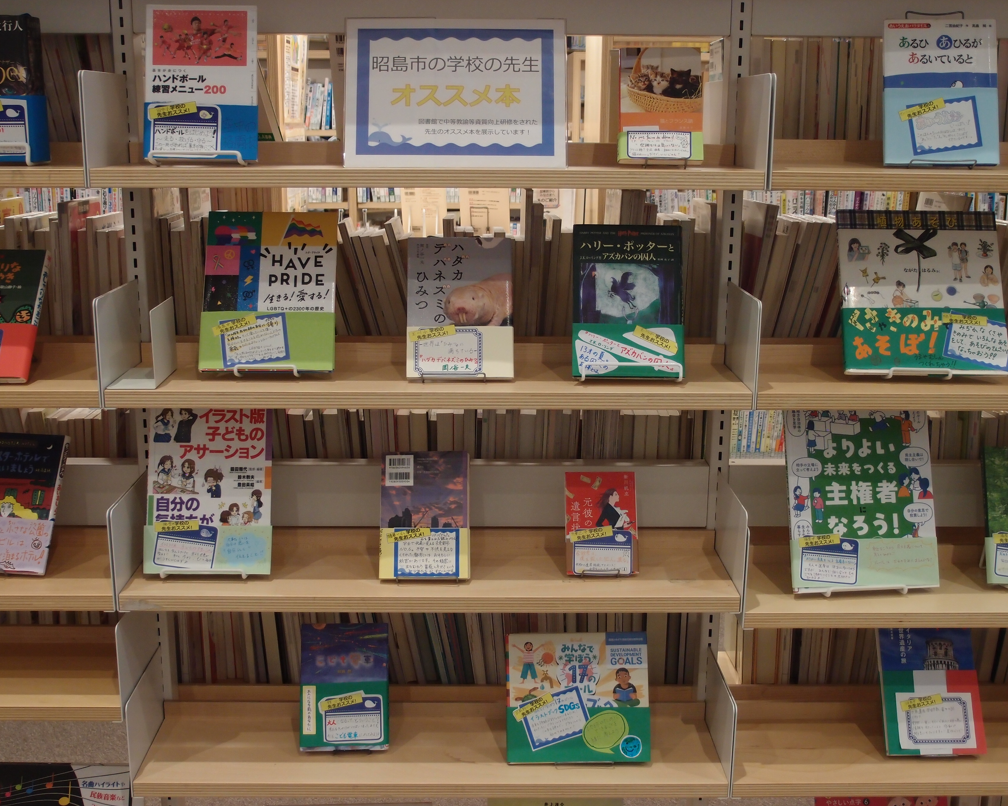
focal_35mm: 40
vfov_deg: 37.3
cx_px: 485
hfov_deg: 45.8
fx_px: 1193
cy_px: 402
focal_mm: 8.16
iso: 200
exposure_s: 1/60
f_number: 2
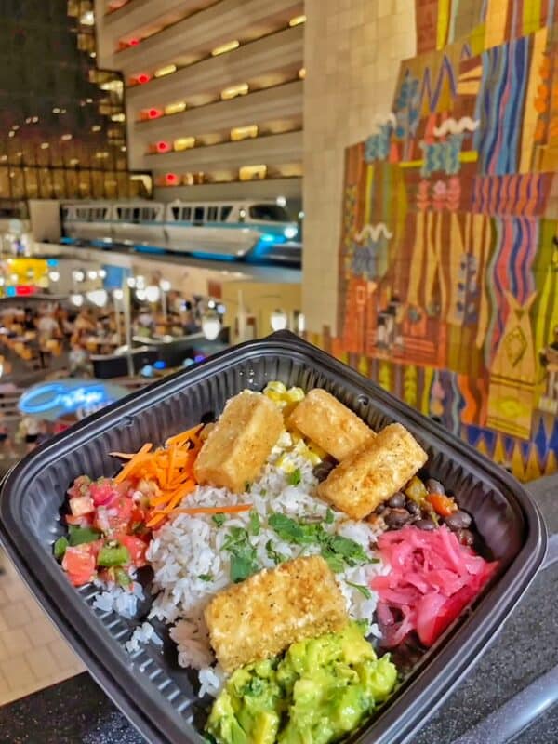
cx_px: 279
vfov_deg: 67.3
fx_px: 559
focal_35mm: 26
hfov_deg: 53.1
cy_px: 372
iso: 400
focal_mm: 4.2
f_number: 1.6
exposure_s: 1/40
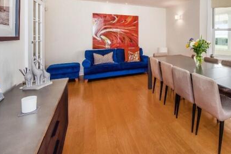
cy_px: 39
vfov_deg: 52.8
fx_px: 148
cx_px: 171
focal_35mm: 23
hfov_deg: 71.3
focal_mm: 15
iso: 320
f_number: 9
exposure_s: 1/100
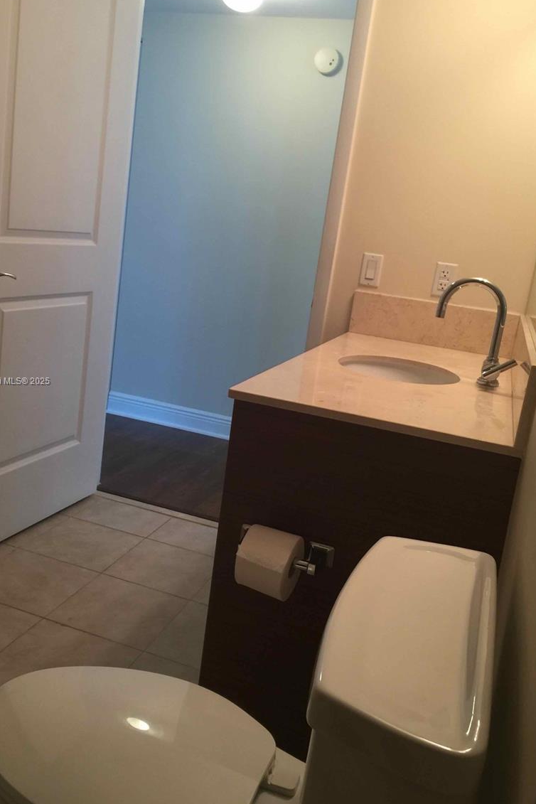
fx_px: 715
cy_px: 382
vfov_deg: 58.7
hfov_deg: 41.1
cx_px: 240
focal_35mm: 32
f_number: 2.2
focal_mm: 4.15
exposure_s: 1/15
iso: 32
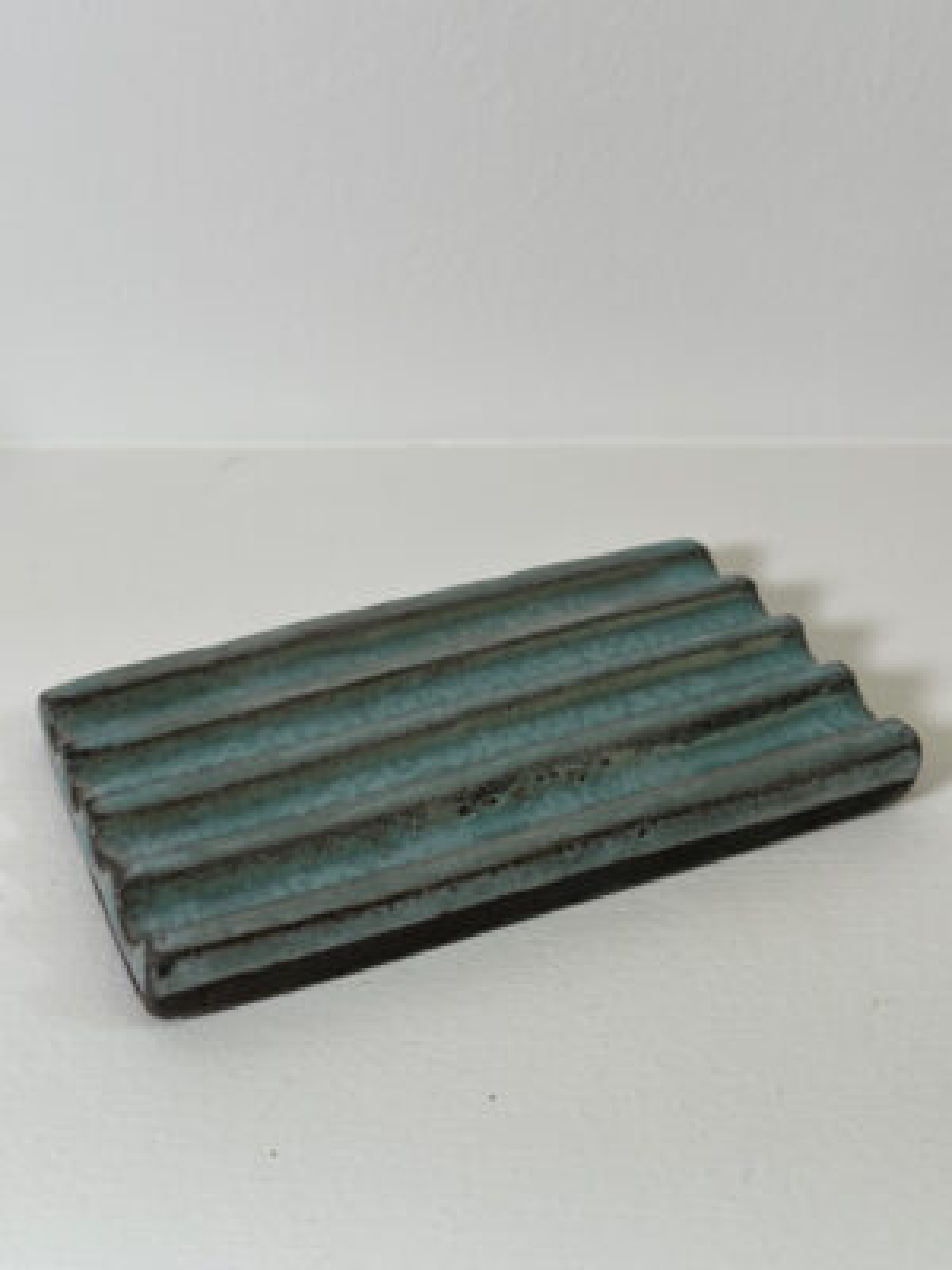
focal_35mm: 48
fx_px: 1760
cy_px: 635
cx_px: 476
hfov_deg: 30.3
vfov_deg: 39.7
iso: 80
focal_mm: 6.86
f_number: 1.78
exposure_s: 1/109
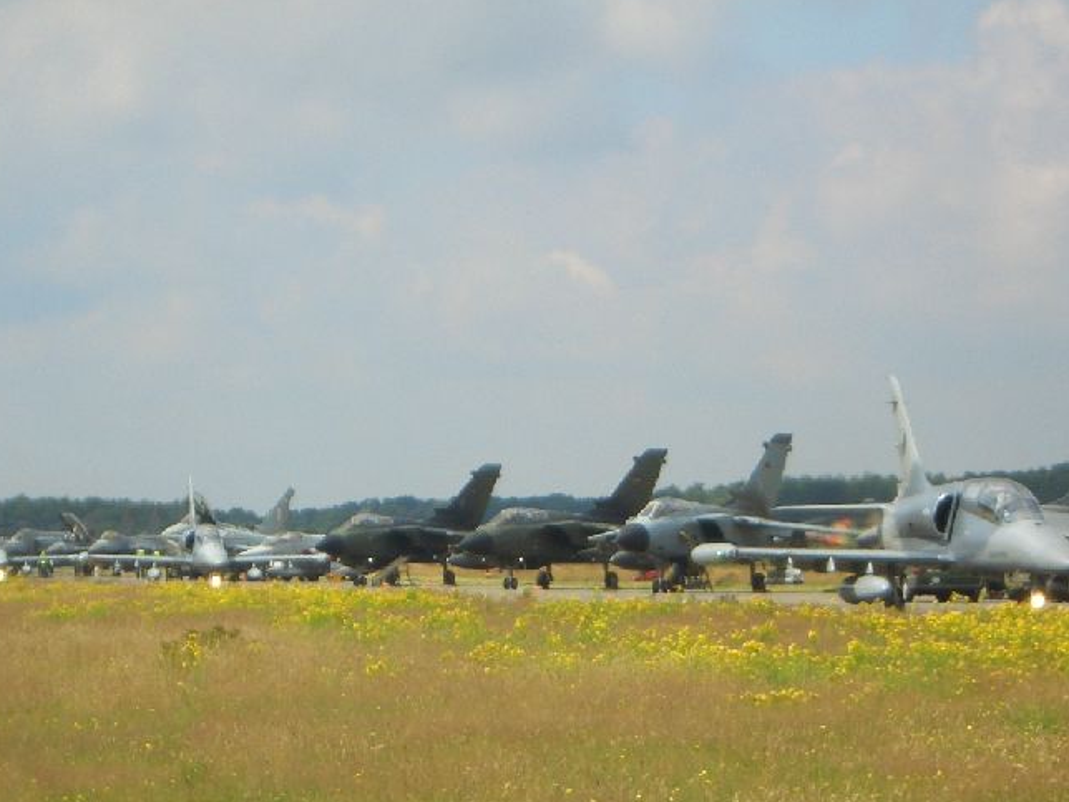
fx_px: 5157
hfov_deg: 11.8
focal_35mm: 167
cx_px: 460
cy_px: 576
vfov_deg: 8.9
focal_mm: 17.4
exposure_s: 1/320
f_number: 4.8
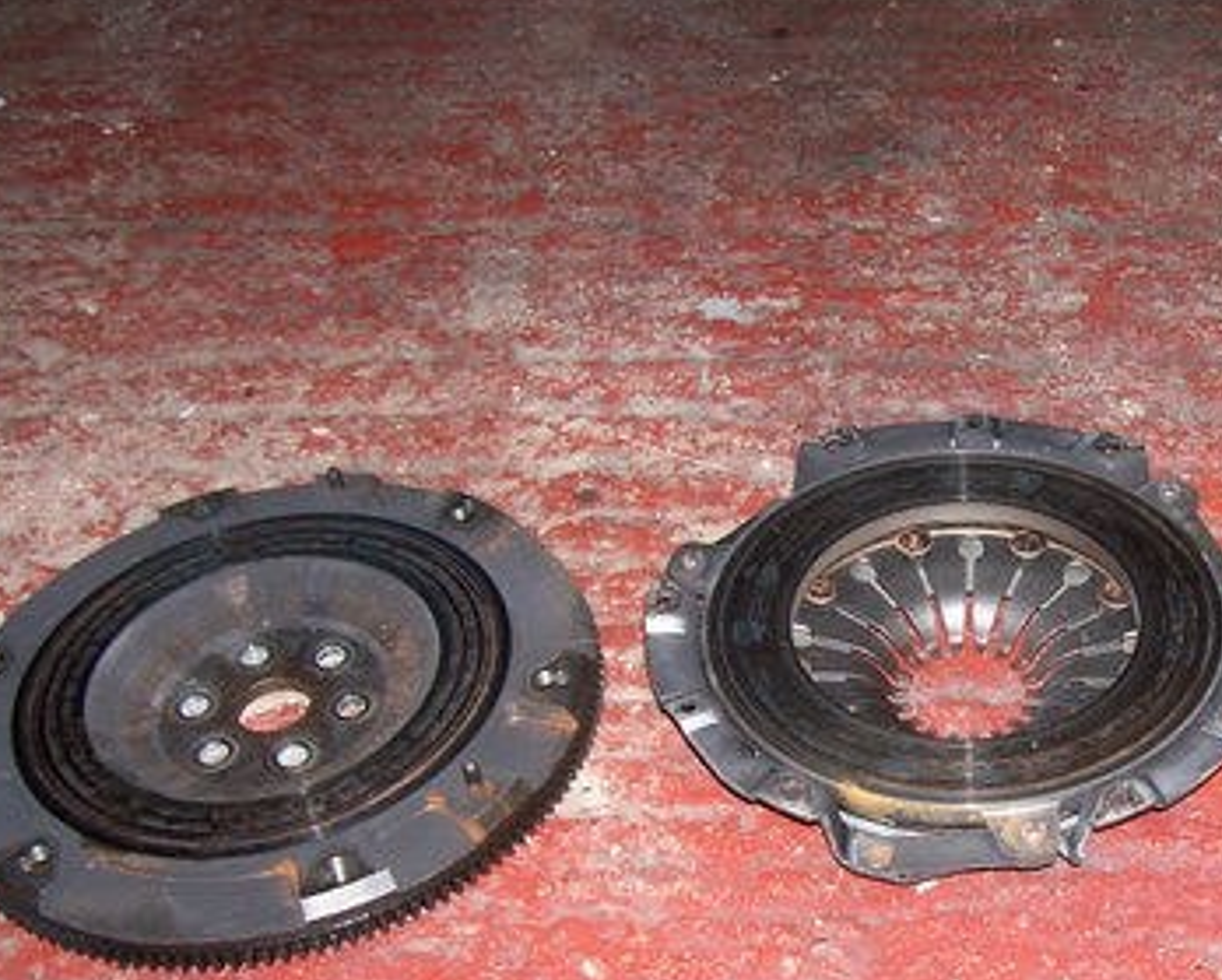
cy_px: 706
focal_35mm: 61
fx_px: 2208
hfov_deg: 30.3
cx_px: 962
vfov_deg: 24.8
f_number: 2.7
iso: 80
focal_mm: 5.6
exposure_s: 1/64
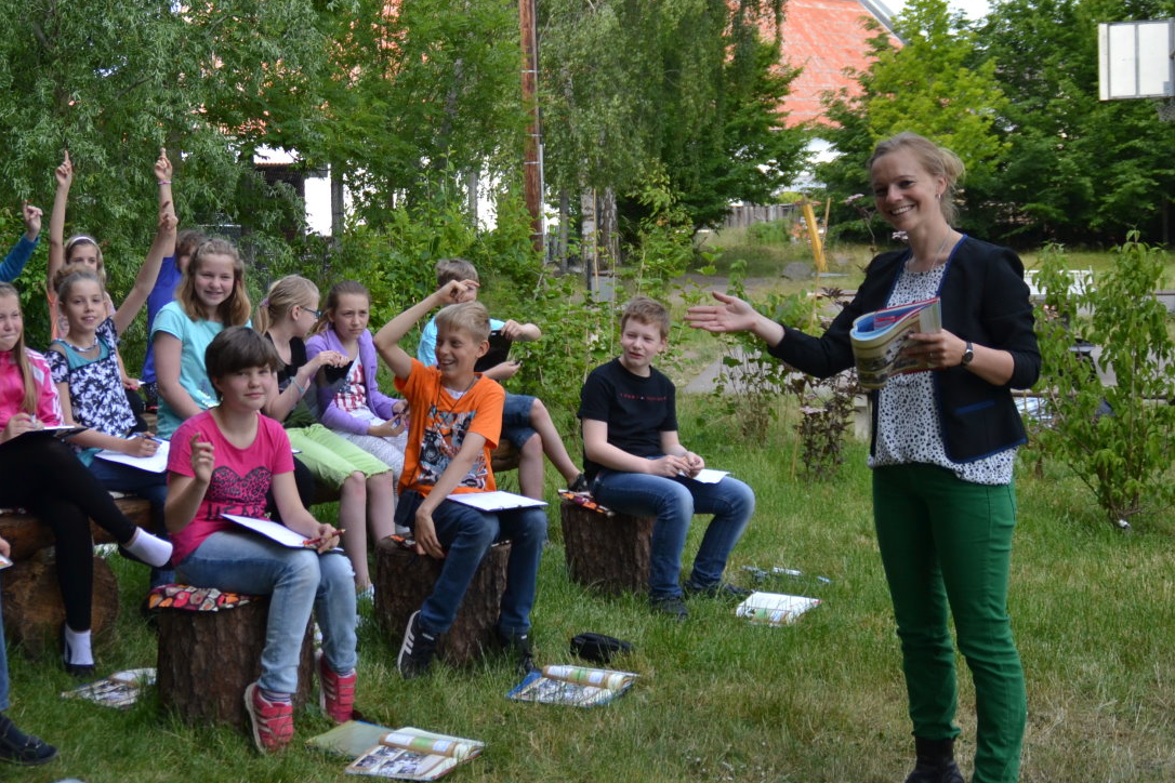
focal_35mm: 58
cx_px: 395
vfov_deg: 23.3
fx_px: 1893
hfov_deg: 34.2
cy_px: 258
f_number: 4.5
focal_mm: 28
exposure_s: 1/1000
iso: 400
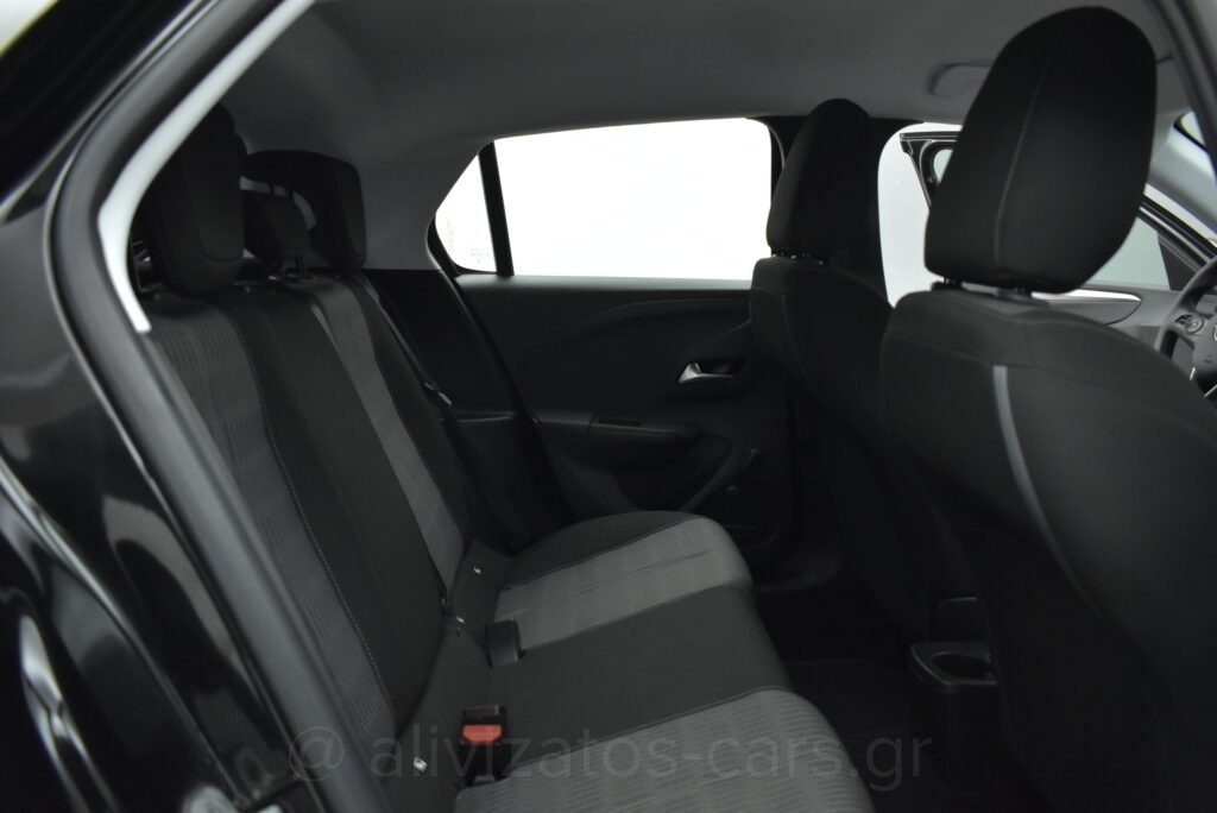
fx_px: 913
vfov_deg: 48.0
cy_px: 406
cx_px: 608
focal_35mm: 27
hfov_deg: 67.4
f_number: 3.5
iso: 1600
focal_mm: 18
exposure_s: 1/80
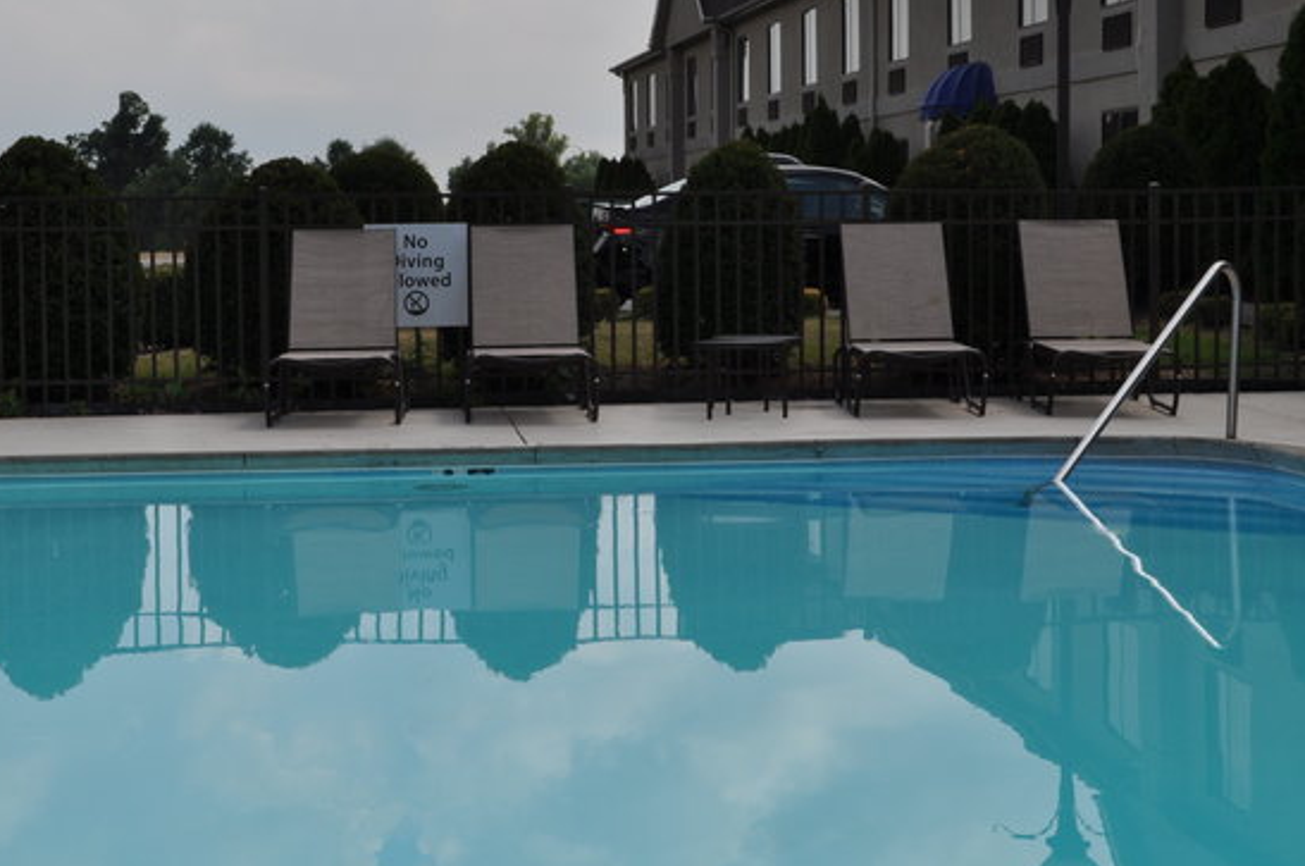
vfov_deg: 17.7
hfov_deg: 26.4
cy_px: 323
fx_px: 2777
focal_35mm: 77
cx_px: 585
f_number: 16
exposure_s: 1/200
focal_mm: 35
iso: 200
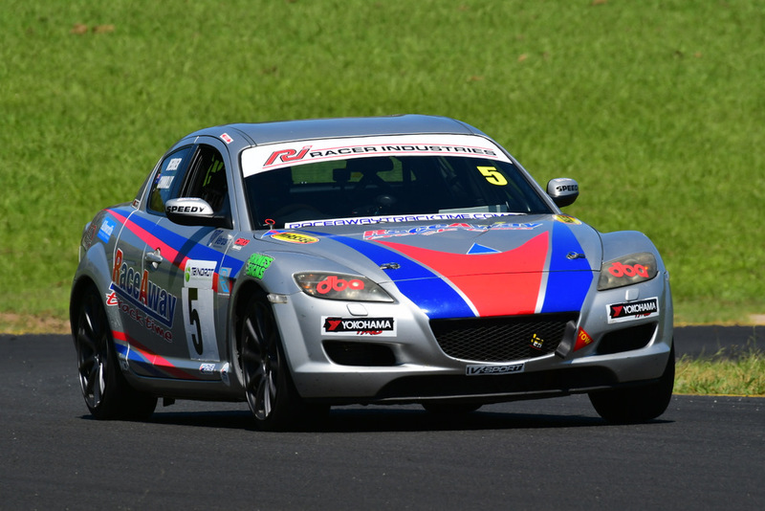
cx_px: 382
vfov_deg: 1.8
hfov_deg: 2.7
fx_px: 15942
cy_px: 256
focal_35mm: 750
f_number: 11
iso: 320
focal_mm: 500
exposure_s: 1/640
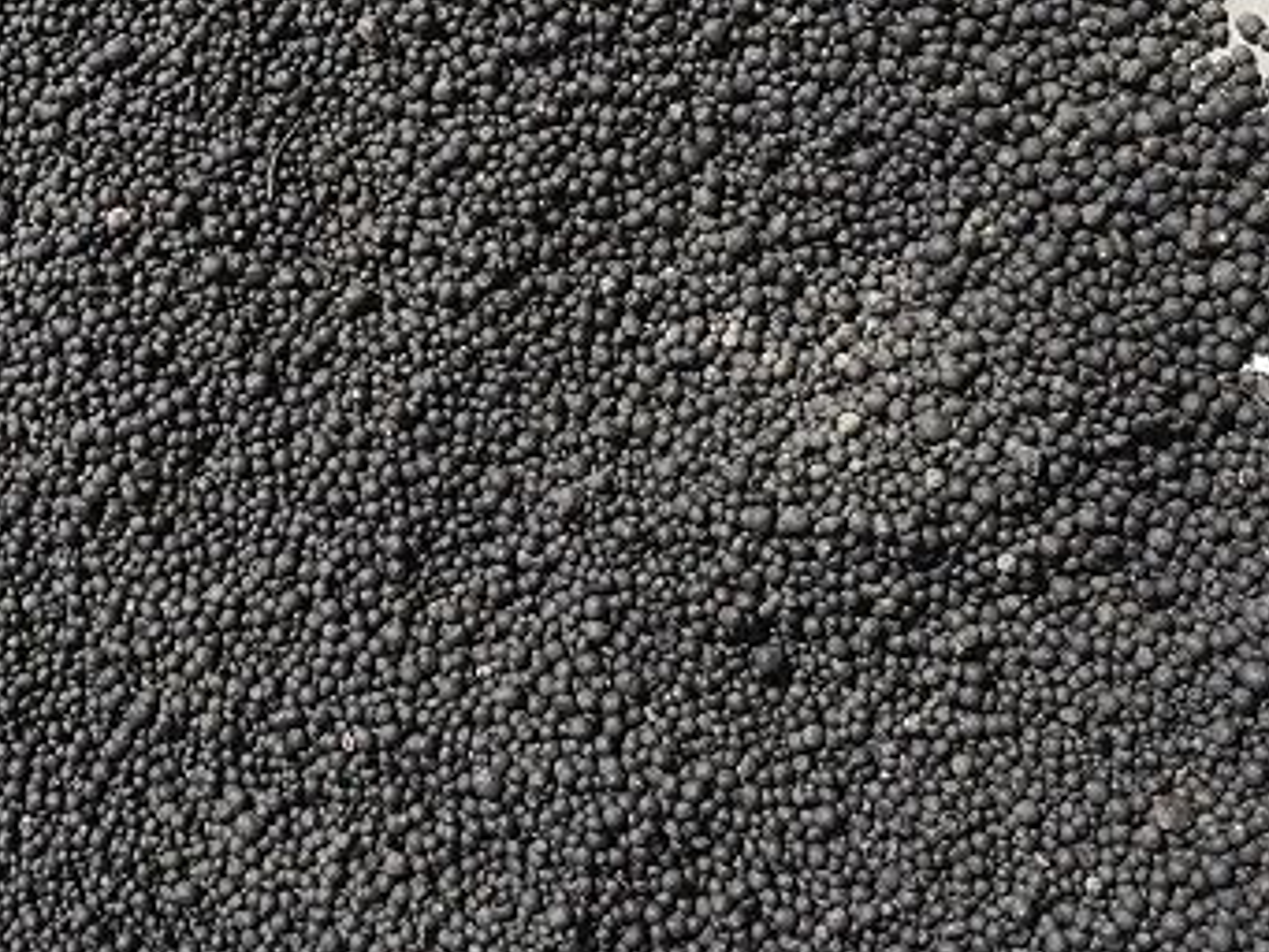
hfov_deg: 28.4
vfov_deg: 21.3
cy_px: 182
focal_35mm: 68
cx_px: 439
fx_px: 2494
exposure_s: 1/599
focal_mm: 4.15
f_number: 2.2
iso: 32
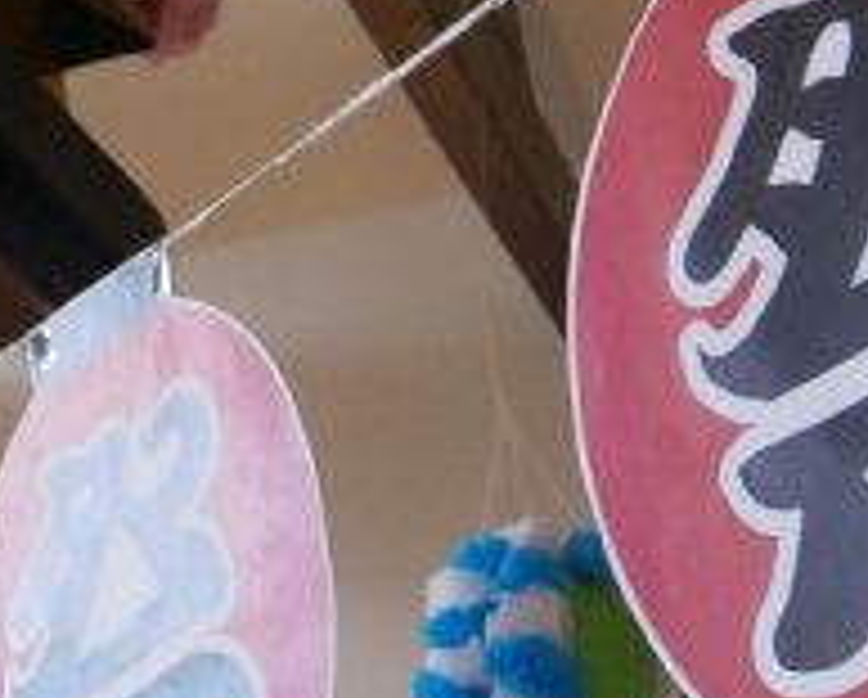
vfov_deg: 17.9
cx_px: -238
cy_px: 9
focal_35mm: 84
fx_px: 2161
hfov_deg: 20.8
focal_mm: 4.7
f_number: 2.8
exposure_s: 1/30
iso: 125
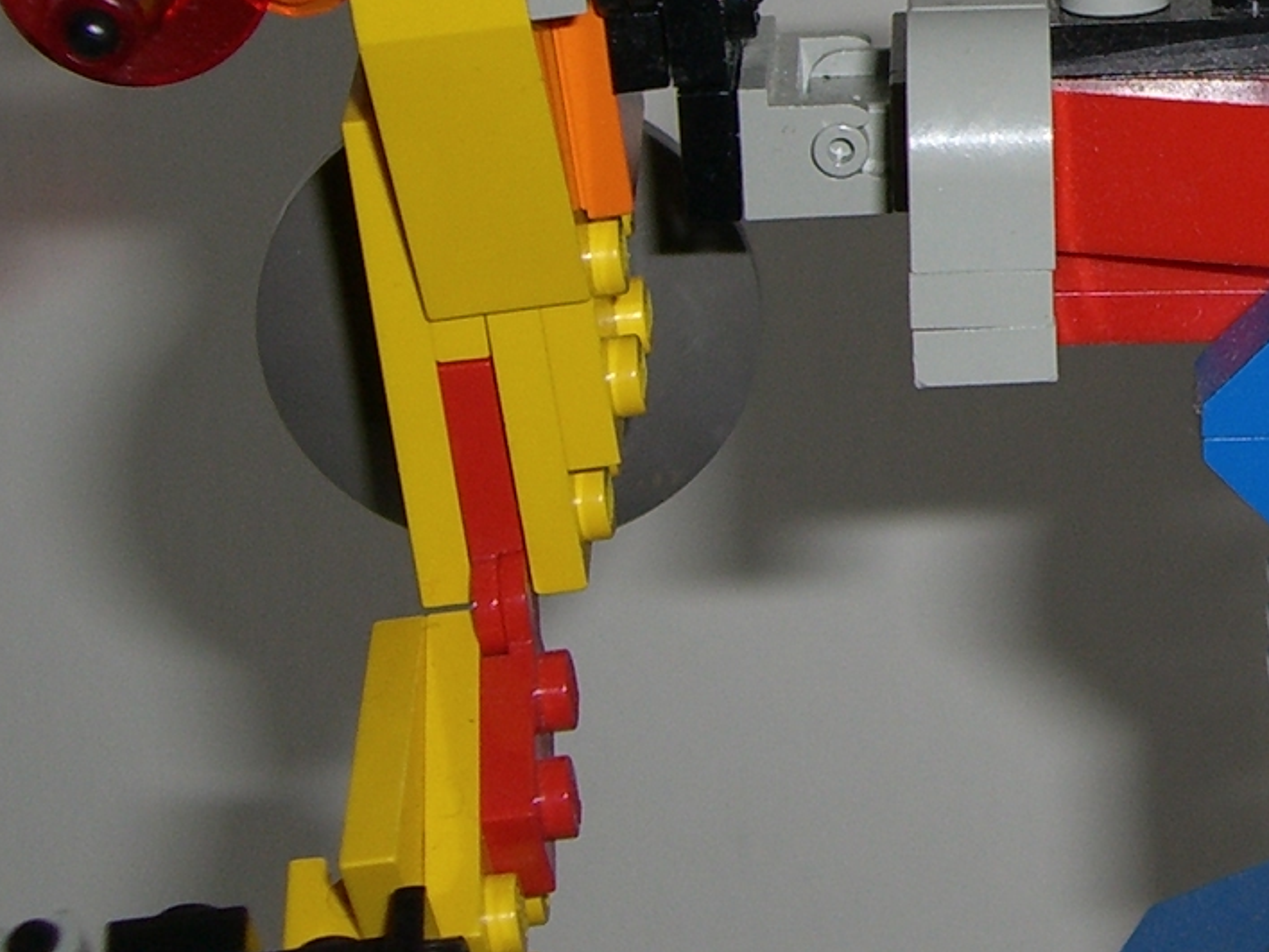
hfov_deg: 13.9
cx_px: 1678
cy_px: -115
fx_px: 4986
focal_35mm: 136
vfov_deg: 10.8
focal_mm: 7.6
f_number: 3
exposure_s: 1/60
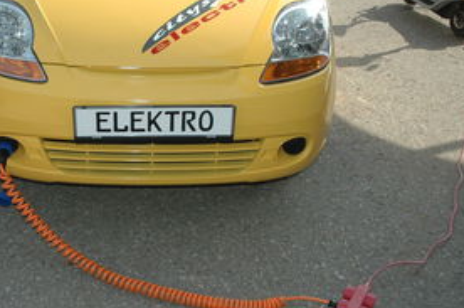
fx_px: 669
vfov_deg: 25.9
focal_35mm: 52
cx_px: 144
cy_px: 130
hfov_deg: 37.7
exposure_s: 1/500
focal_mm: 24
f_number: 8
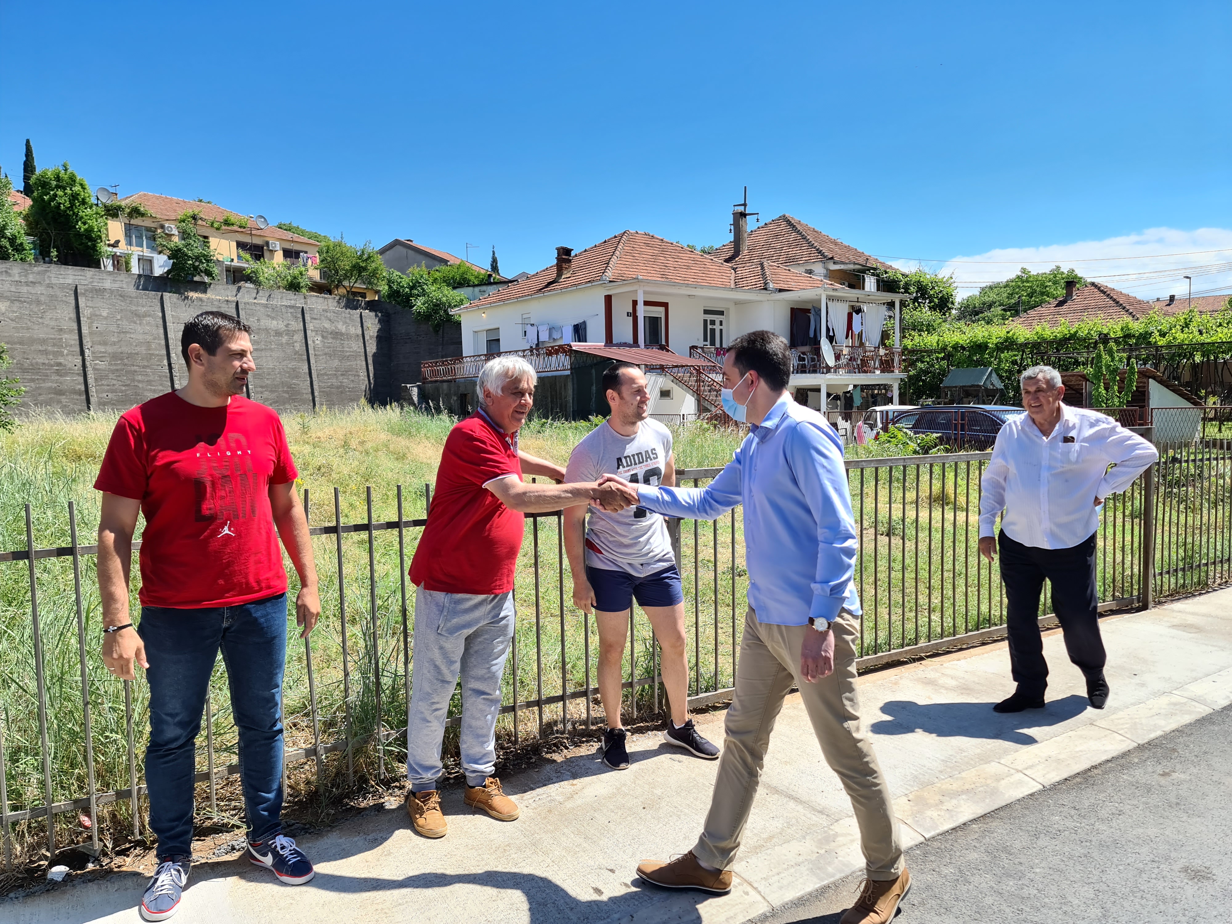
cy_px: 462
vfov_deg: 54.9
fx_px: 890
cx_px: 616
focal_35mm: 25
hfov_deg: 69.4
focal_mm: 7
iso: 50
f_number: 1.8
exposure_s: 1/450
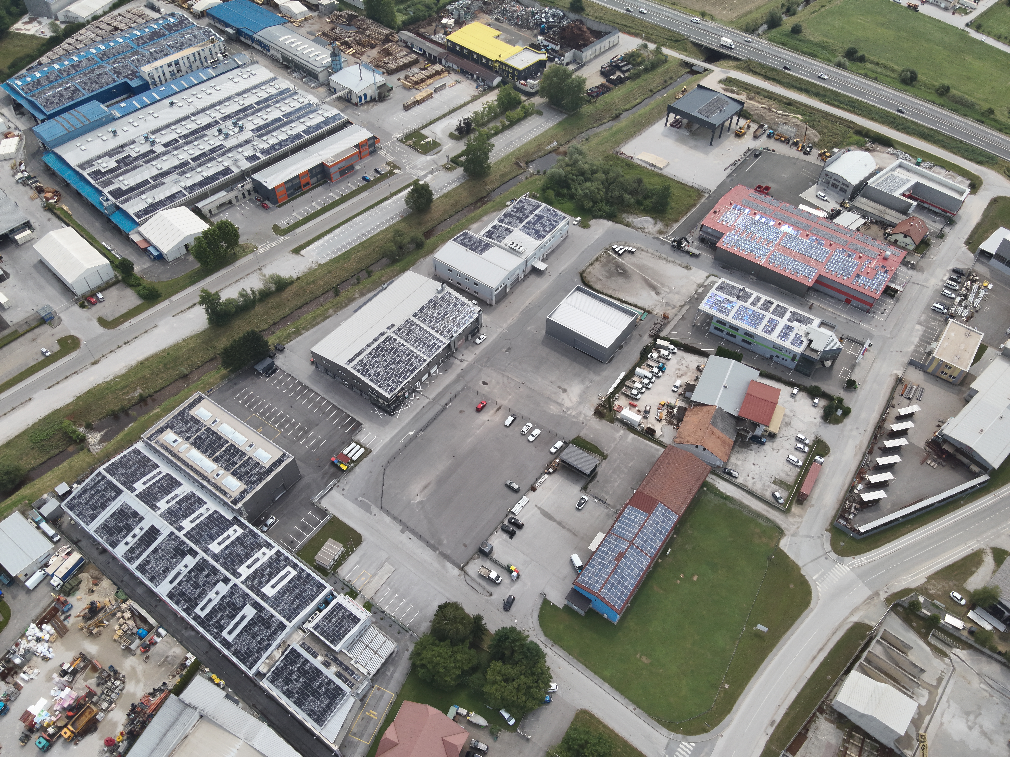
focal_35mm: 24
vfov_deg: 56.8
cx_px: 505
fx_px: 700
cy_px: 378
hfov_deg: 71.6
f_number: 2.8
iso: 100
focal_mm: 4.4
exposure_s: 1/800
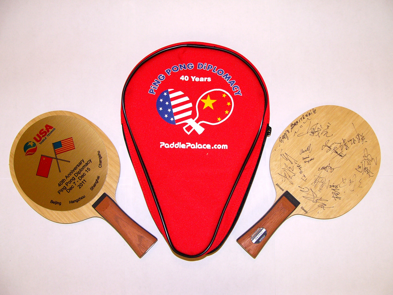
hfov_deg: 45.8
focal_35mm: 41
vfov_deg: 35.1
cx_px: 196
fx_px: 465
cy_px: 148
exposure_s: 1/80
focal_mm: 6.8
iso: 100
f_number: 2.8
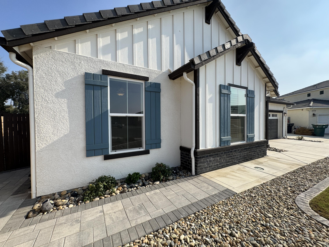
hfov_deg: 102.1
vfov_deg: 85.7
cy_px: 124
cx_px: 164
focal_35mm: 14
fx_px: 133
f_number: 2.2
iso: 40
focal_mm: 2.22
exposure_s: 1/1395
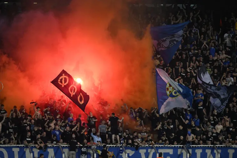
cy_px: 79
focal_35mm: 400
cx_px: 118
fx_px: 2634
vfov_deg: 3.4
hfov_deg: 5.2
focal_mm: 400
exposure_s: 1/640
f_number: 4
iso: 4000
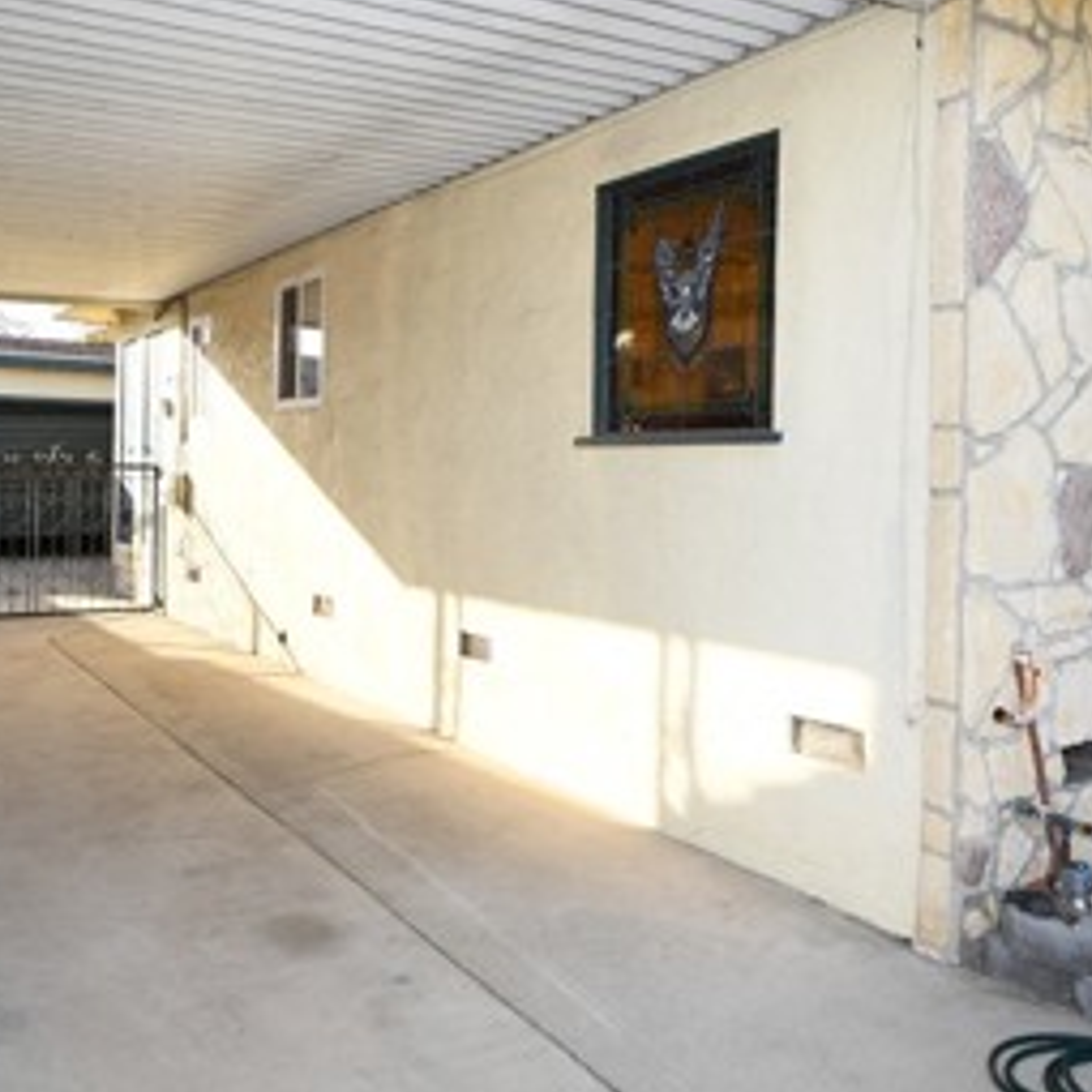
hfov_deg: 51.1
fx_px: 1142
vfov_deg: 51.1
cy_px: 503
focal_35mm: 32
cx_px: 587
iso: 100
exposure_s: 1/125
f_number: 5.6
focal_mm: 10
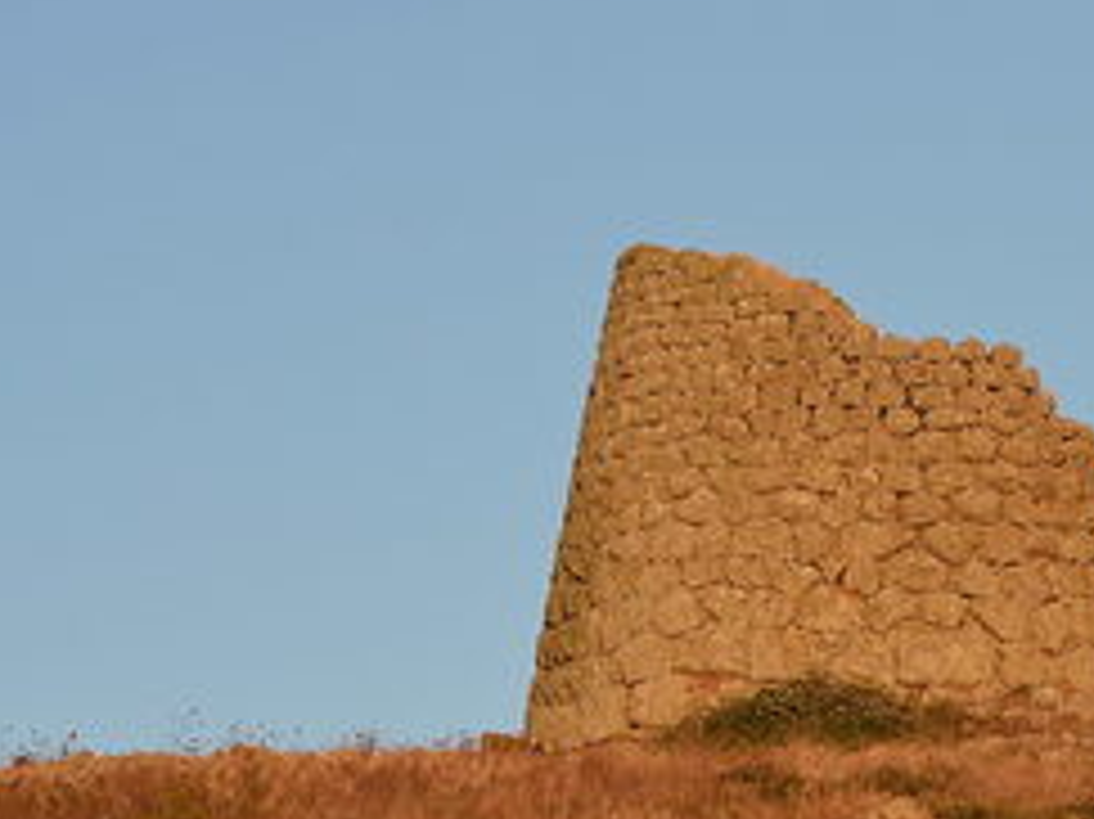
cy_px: 576
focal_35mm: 303
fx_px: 9577
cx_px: 914
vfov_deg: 4.9
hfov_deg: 6.5
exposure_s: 1/500
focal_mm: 85
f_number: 5.6
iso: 220
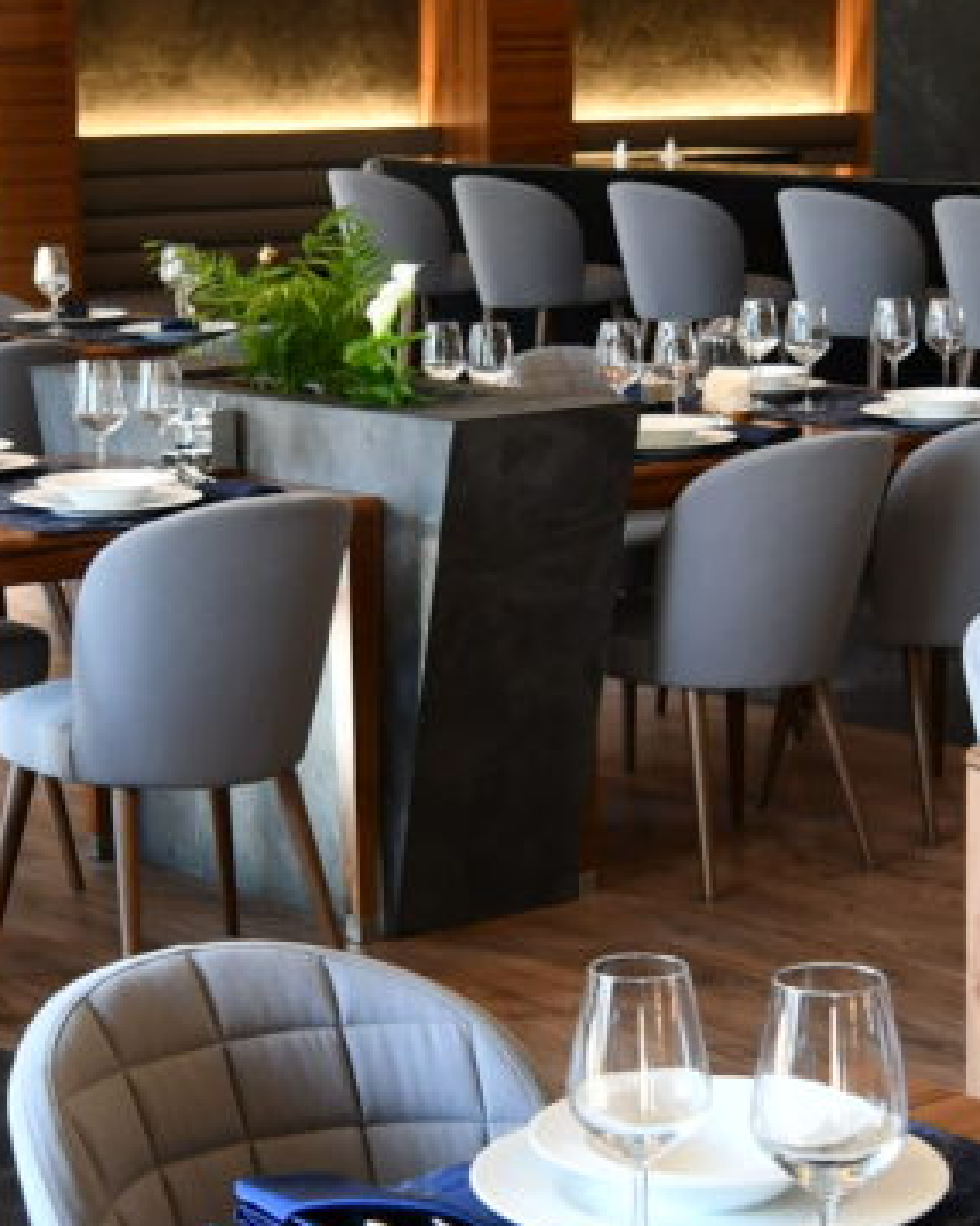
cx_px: 579
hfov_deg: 16.3
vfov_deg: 20.3
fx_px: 3411
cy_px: 796
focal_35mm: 94
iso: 320
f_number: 2.8
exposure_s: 1/60
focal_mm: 14
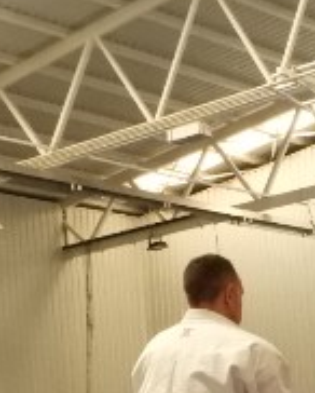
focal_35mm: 120
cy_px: 464
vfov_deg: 15.5
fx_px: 1396
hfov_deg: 12.7
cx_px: 311
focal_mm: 6.3
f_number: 6
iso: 1600
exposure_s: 1/160
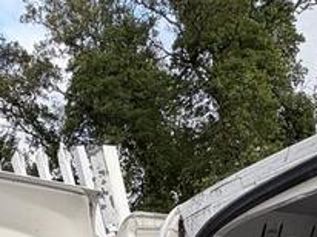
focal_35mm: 61
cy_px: 491
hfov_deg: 31.7
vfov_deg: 16.9
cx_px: 155
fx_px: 558
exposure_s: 1/314
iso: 40
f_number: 2.2
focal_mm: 2.22
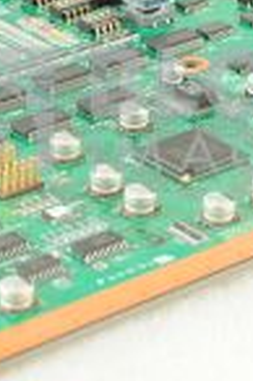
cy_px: 111
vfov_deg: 10.0
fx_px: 2177
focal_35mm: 206
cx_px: 156
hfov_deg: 6.7
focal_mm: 50
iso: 1600
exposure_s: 1/125
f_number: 8
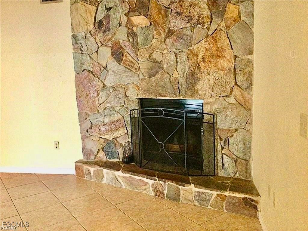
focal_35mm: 31
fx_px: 276
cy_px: 116
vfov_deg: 45.4
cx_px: 154
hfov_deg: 58.4
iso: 200
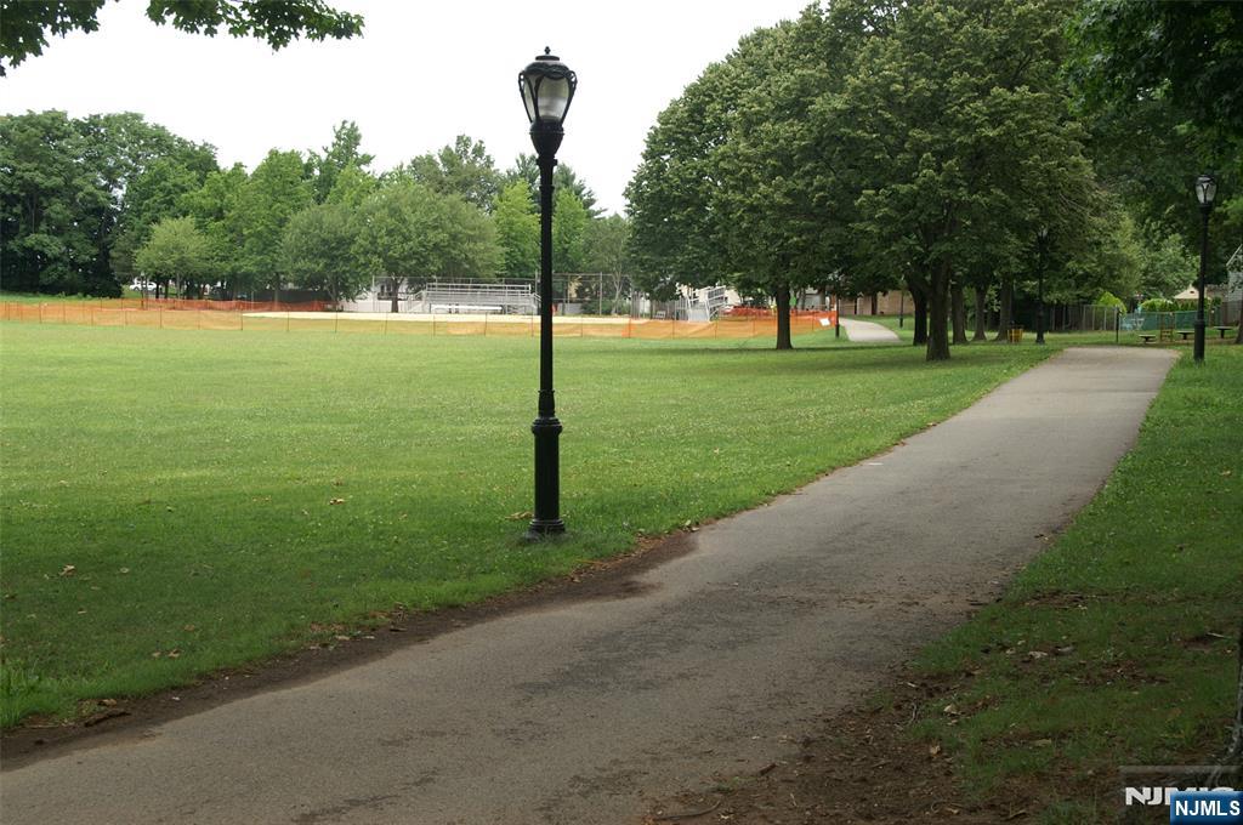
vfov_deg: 29.8
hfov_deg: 43.7
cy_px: 412
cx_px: 622
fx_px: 1552
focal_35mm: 45
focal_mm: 30
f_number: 9.5
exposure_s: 1/90
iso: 100
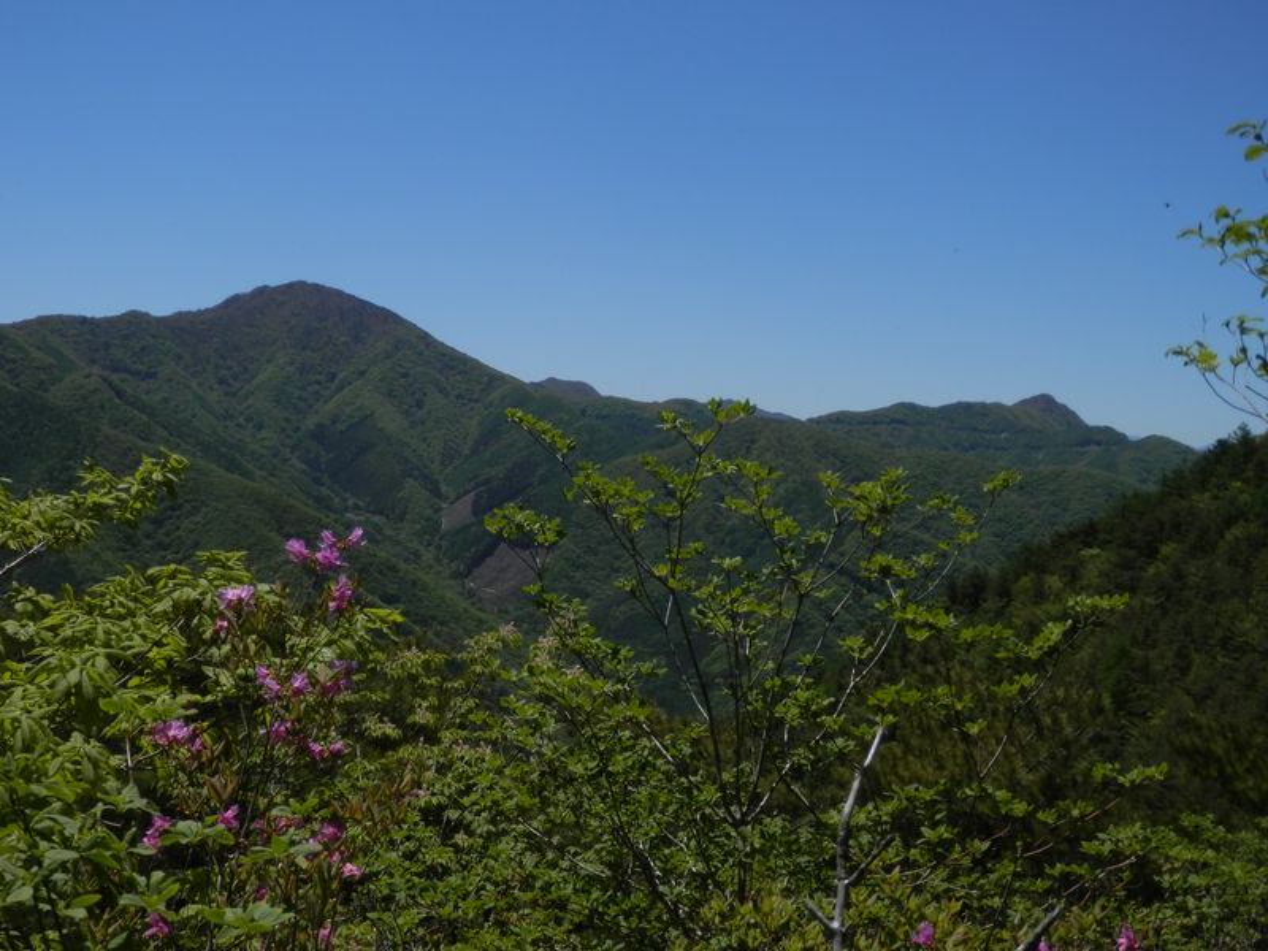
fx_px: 1465
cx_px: 634
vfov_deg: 36.0
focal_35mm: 40
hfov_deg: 46.8
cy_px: 476
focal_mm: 7.3
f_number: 10.4
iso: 80
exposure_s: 1/200
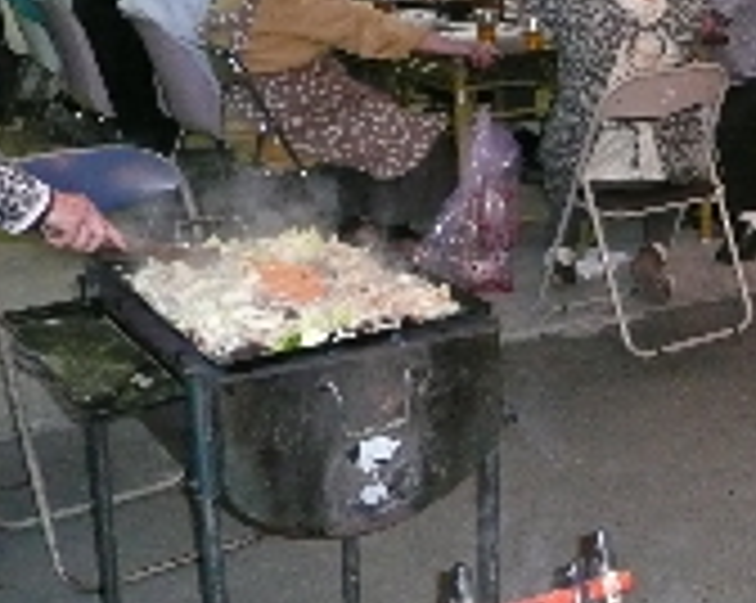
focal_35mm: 70
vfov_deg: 21.4
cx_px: 914
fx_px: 1564
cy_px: 81
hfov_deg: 24.5
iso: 640
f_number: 3.3
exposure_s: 1/30
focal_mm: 4.6
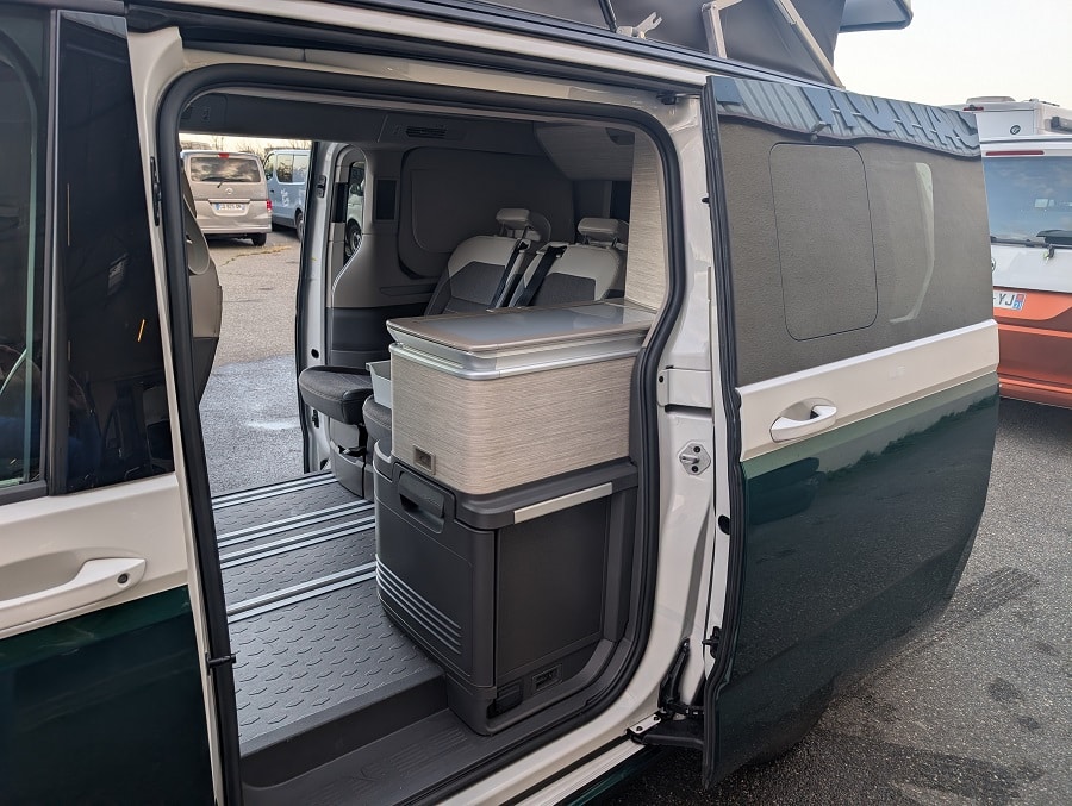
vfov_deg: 56.9
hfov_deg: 71.5
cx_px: 536
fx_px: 744
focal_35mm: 24
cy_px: 403
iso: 17
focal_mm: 6.9
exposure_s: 1/56.1
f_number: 1.68
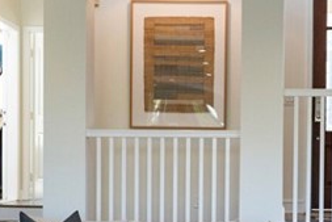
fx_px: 895
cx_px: 232
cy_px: 194
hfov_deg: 20.9
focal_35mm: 97
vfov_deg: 14.0
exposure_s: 1/200
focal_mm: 24
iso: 1600
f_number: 5.6
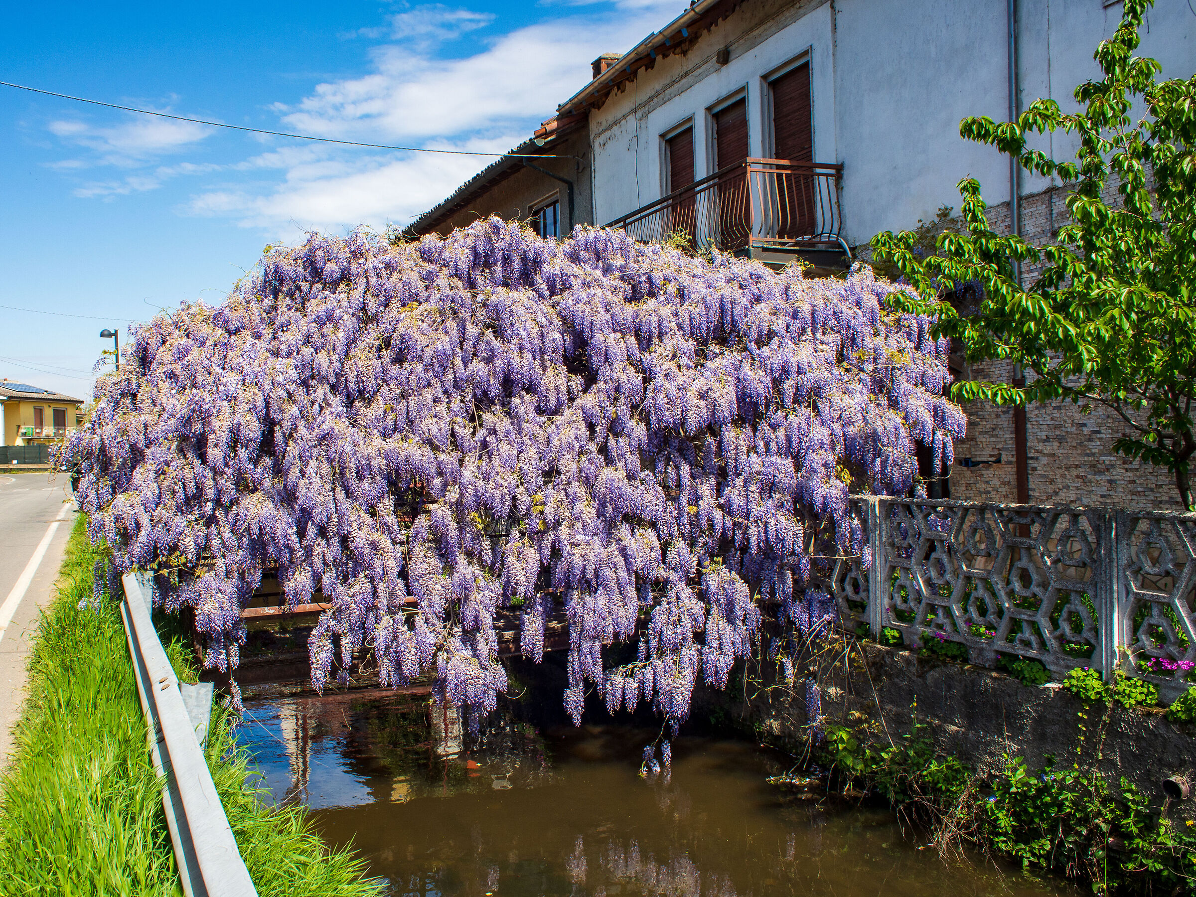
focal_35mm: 34
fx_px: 1175
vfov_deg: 41.8
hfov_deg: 54.0
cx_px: 598
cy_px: 448
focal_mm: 17
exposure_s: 1/500
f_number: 7.1
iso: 200
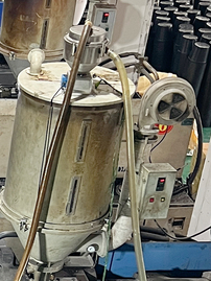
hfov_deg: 10.5
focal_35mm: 129
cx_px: -215
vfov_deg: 15.0
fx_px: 1048
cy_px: 296
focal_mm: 5.7
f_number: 1.5
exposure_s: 1/50
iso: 160
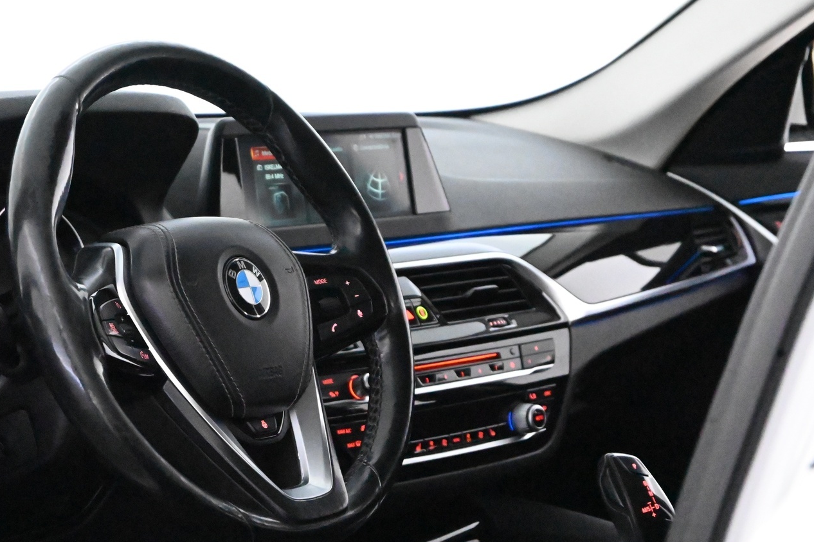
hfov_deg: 21.2
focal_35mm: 96
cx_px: 309
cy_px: 287
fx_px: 2170
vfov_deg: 14.3
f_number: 6.3
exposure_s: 1/80
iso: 25600
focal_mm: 50
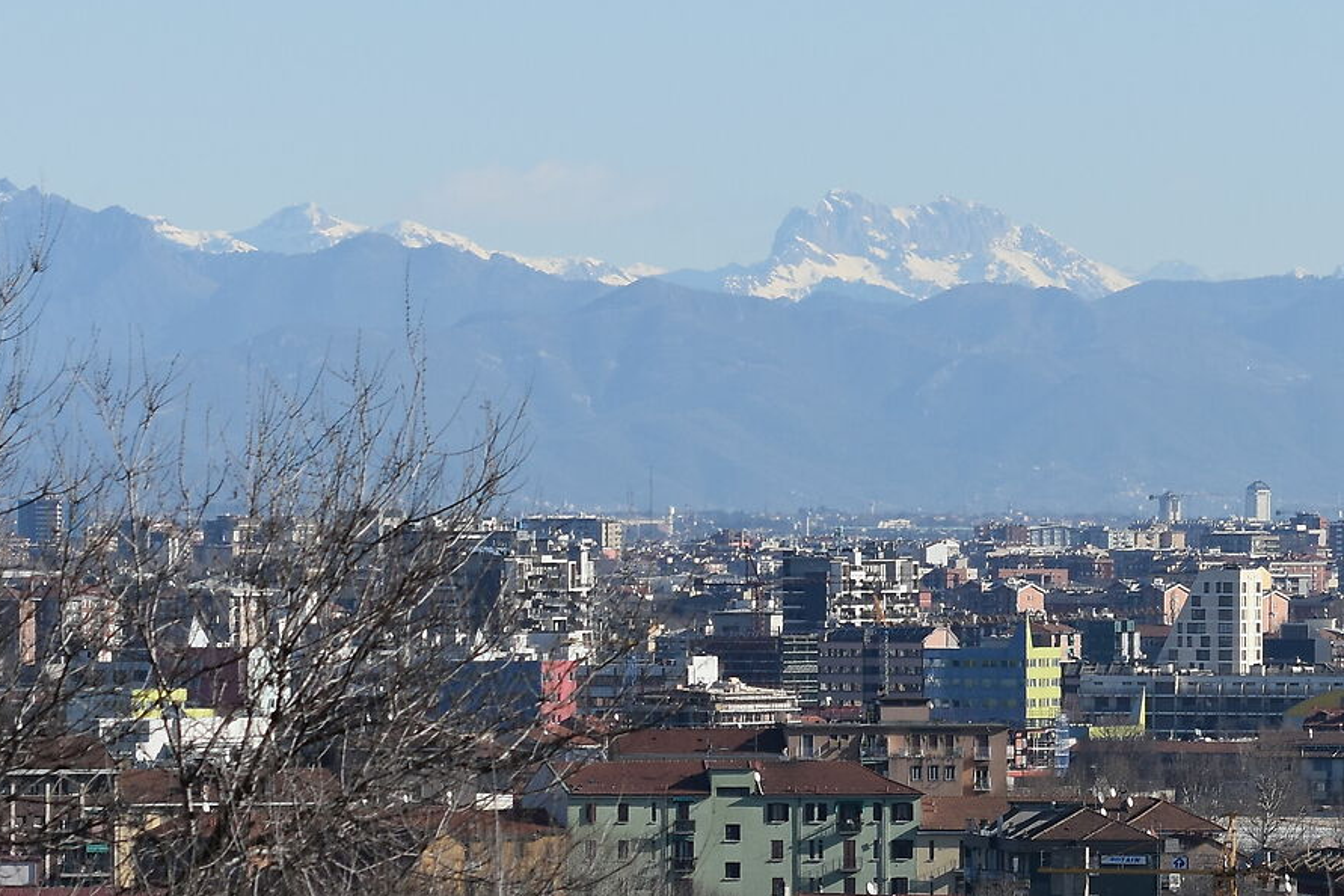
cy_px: 323
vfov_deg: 3.2
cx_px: 1392
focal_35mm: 424
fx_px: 15841
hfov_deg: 4.8
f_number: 8
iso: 160
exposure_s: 1/800
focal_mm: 105
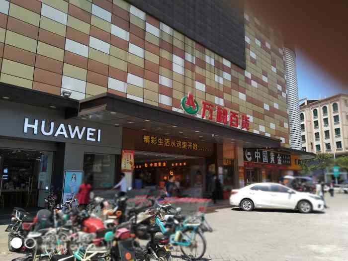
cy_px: 130
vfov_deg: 53.1
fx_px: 261
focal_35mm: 26
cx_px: 174
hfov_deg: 67.3
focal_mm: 3.83
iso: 125
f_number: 2.2
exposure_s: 1/769
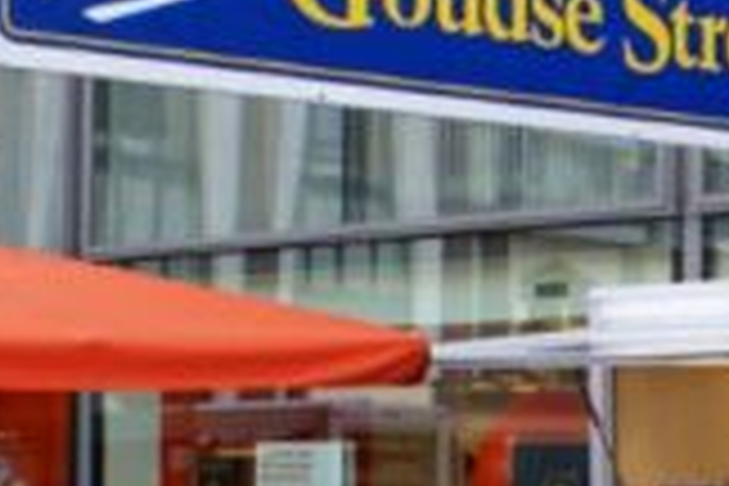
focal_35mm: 122
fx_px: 2470
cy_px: 502
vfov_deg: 11.1
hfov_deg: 16.1
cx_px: 886
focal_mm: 22
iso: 100
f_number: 6.3
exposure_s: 1/60
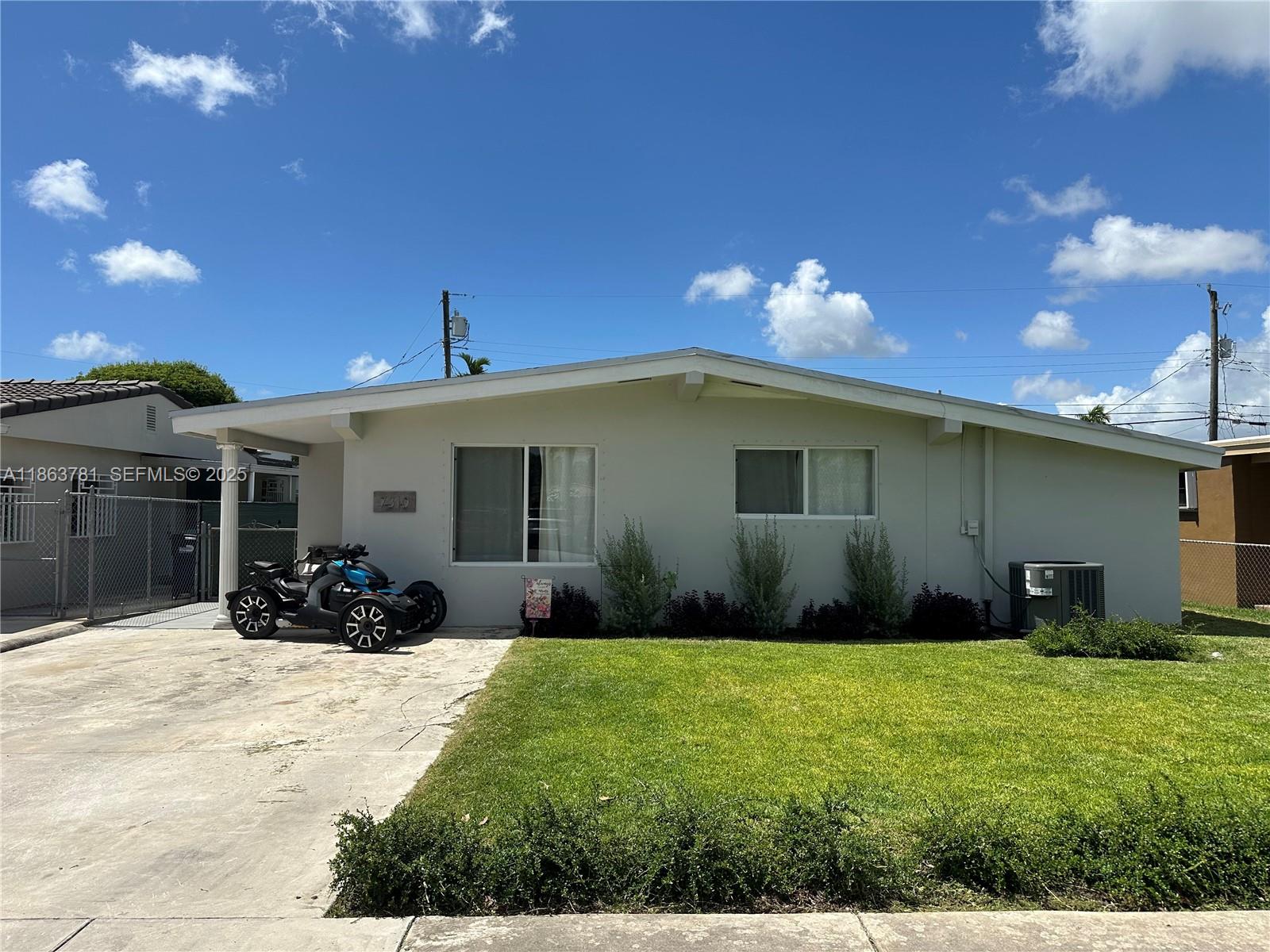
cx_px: 635
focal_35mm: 24
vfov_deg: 56.8
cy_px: 476
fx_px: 881
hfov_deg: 71.6
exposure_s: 1/6211
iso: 80
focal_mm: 6.86
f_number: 1.78
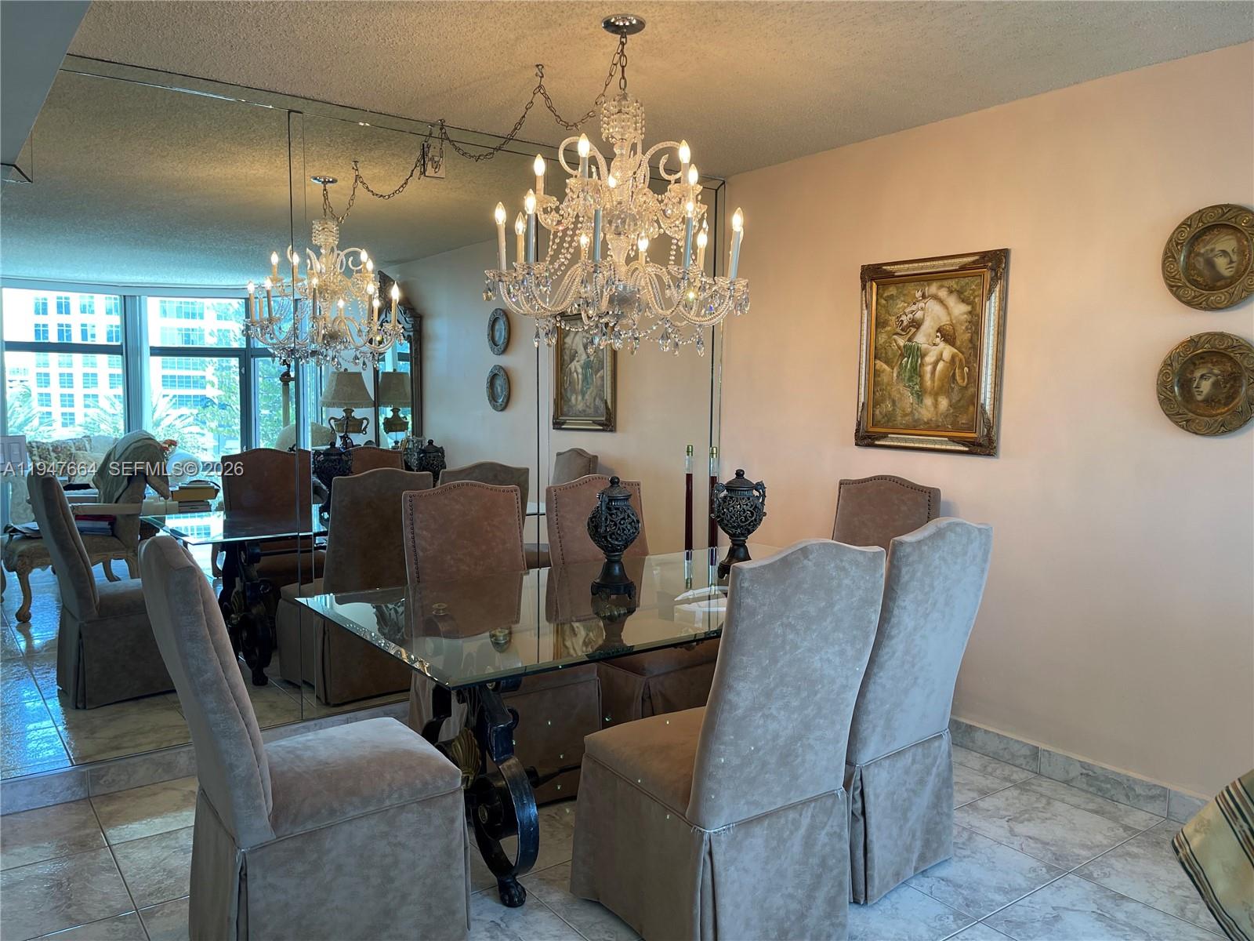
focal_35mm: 26
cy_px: 470
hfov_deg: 67.3
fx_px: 942
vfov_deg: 53.1
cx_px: 627
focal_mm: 5.1
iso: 80
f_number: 1.6
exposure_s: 1/60
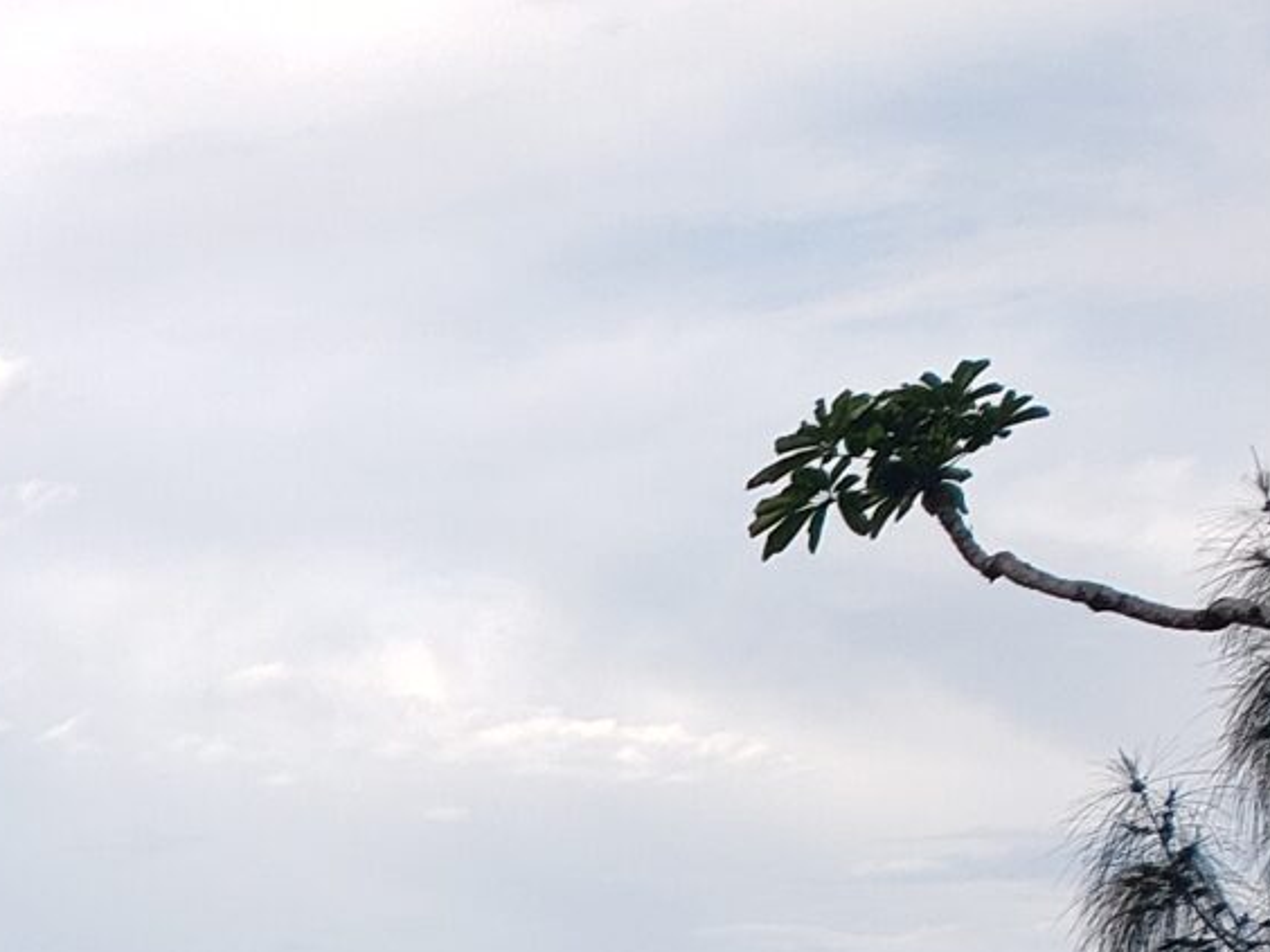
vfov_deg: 11.4
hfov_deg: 13.5
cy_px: 1868
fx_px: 4329
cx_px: -1509
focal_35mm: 118
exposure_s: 1/559
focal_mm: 4.3
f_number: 2.4
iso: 50
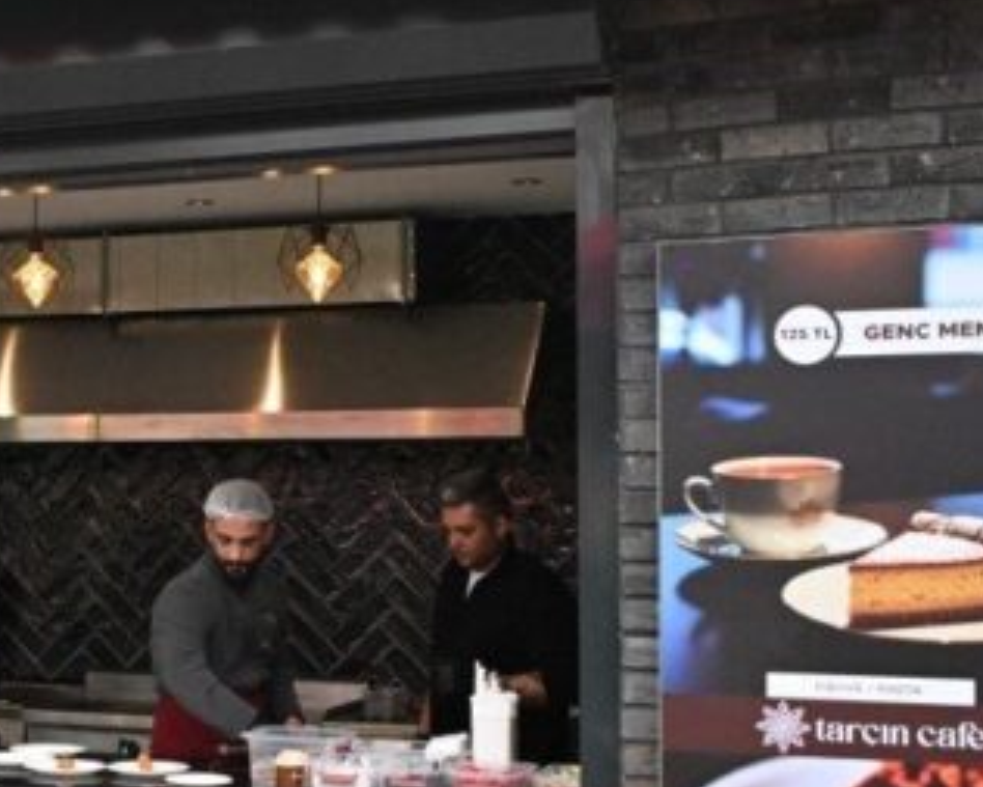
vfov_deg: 20.7
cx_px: -53
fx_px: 2154
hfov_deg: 24.3
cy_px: 443
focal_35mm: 74
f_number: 2.8
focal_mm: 29
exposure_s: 1/13000
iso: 6400
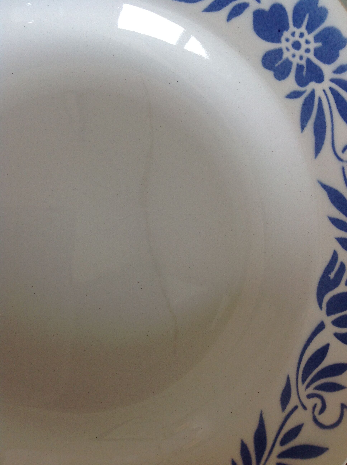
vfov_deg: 52.7
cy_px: 232
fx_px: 469
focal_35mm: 35
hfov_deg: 40.6
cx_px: 174
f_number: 2.4
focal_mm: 4.28
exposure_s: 1/60
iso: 64
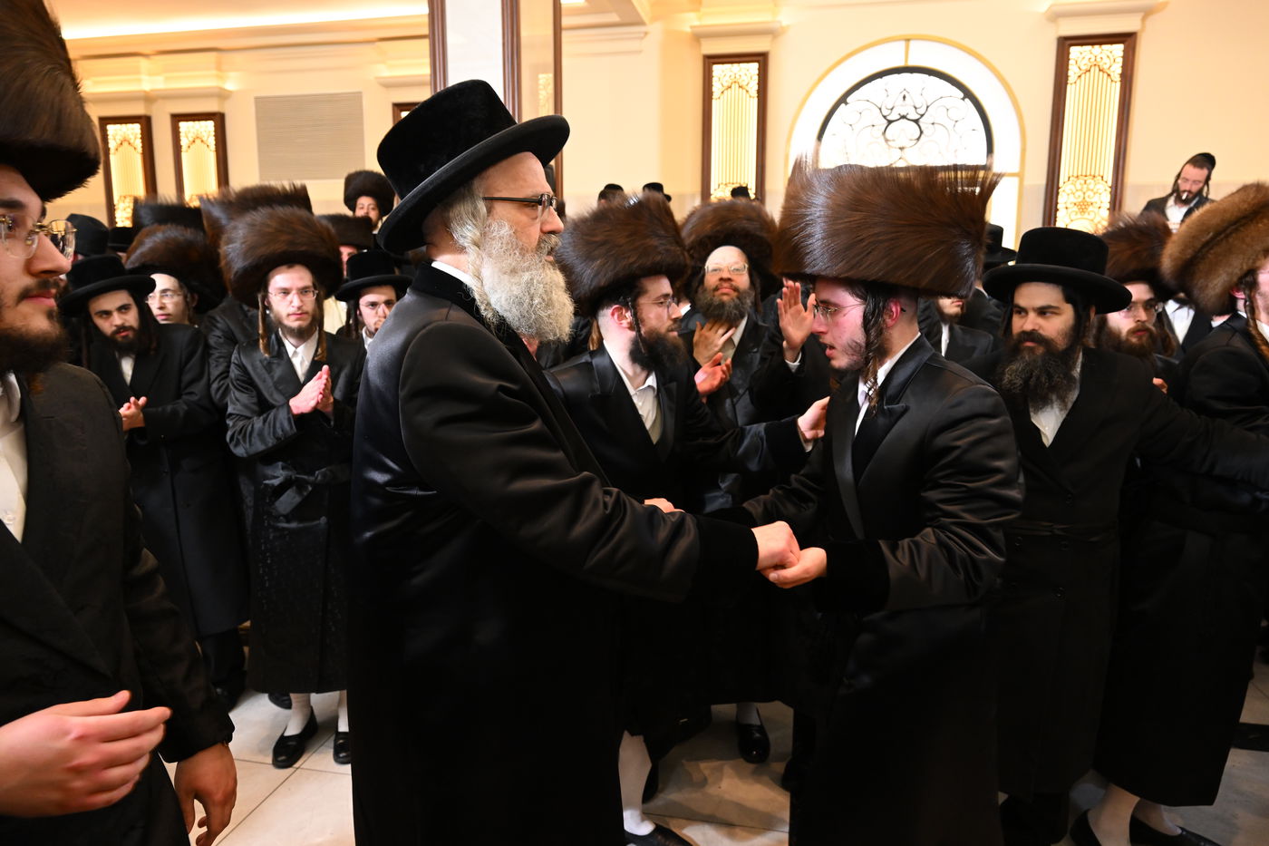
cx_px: 634
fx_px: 846
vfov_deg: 53.1
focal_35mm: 24
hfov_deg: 73.8
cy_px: 423
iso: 2500
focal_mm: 24
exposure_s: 1/200
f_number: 5.6
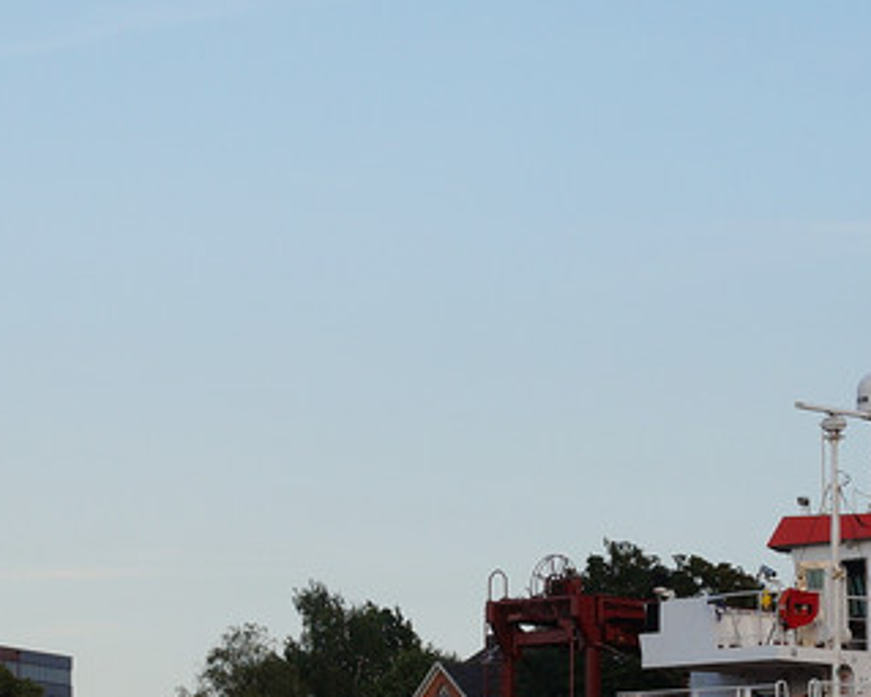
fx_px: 6153
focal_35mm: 239
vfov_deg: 6.5
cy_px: 497
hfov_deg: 8.1
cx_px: 448
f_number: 7.1
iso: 100
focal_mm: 45
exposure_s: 1/125
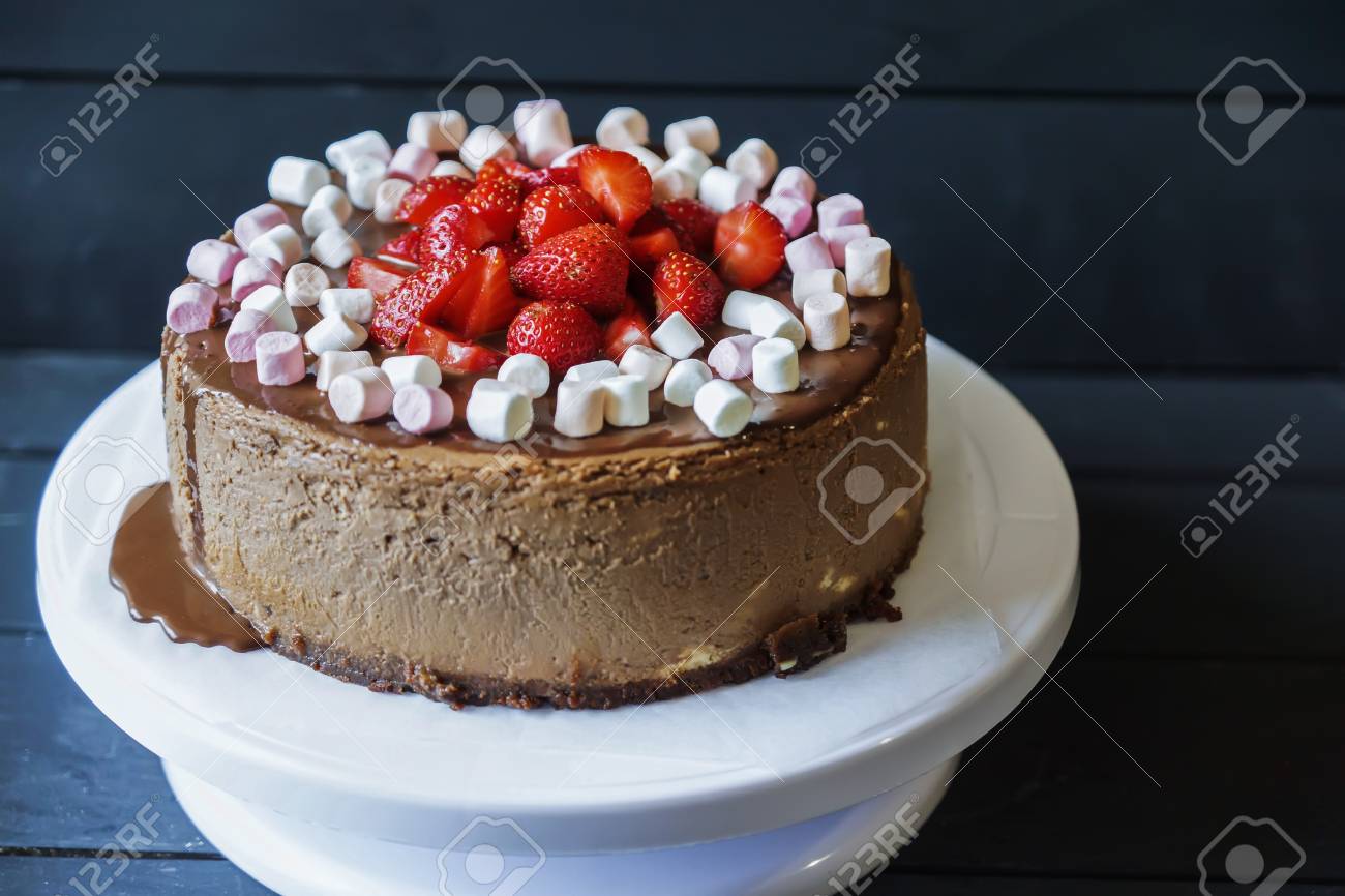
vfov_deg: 18.2
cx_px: 672
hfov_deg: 27.0
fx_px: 2801
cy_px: 448
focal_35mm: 75
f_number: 2.8
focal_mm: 50
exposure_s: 1/100
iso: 500
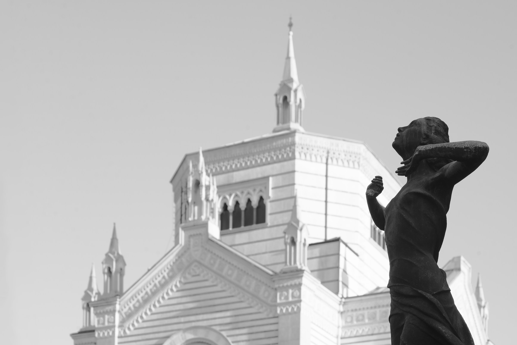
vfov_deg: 16.1
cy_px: 172
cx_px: 258
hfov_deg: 23.9
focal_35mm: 85
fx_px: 1221
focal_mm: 85
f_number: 9
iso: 64
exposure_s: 1/125
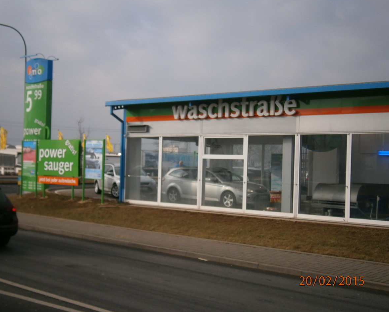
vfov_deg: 30.3
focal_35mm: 50
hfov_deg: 37.3
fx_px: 576
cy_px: 155
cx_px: 179
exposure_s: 1/800
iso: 80
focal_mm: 8.3
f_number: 3.4
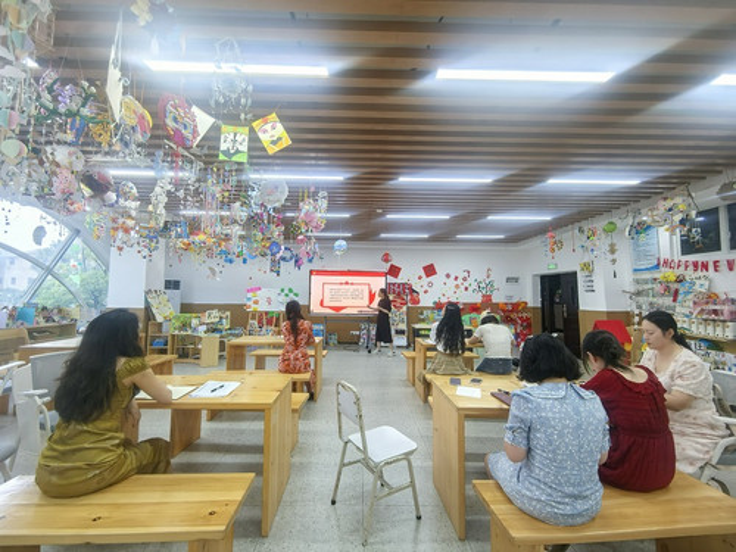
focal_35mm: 14
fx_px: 298
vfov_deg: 85.7
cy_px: 276
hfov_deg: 102.1
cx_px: 368
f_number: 2.2
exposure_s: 1/60
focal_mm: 1.95
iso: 125
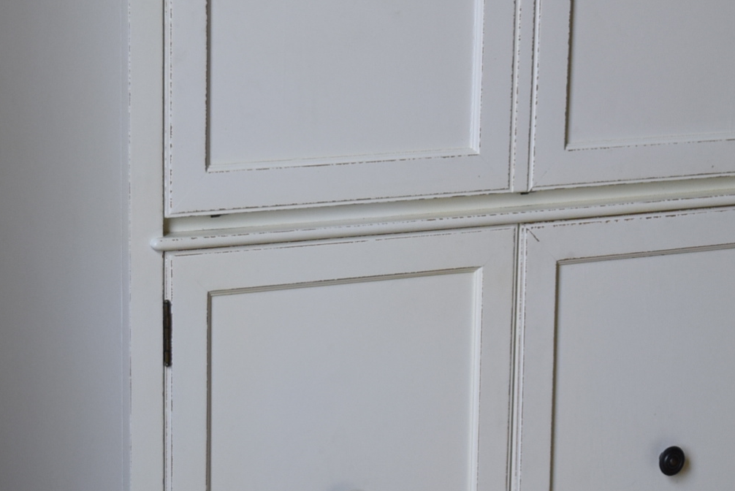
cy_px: 250
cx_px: 417
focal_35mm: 116
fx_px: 2370
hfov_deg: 17.6
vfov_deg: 11.8
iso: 400
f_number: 4.5
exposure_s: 1/80
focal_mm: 26
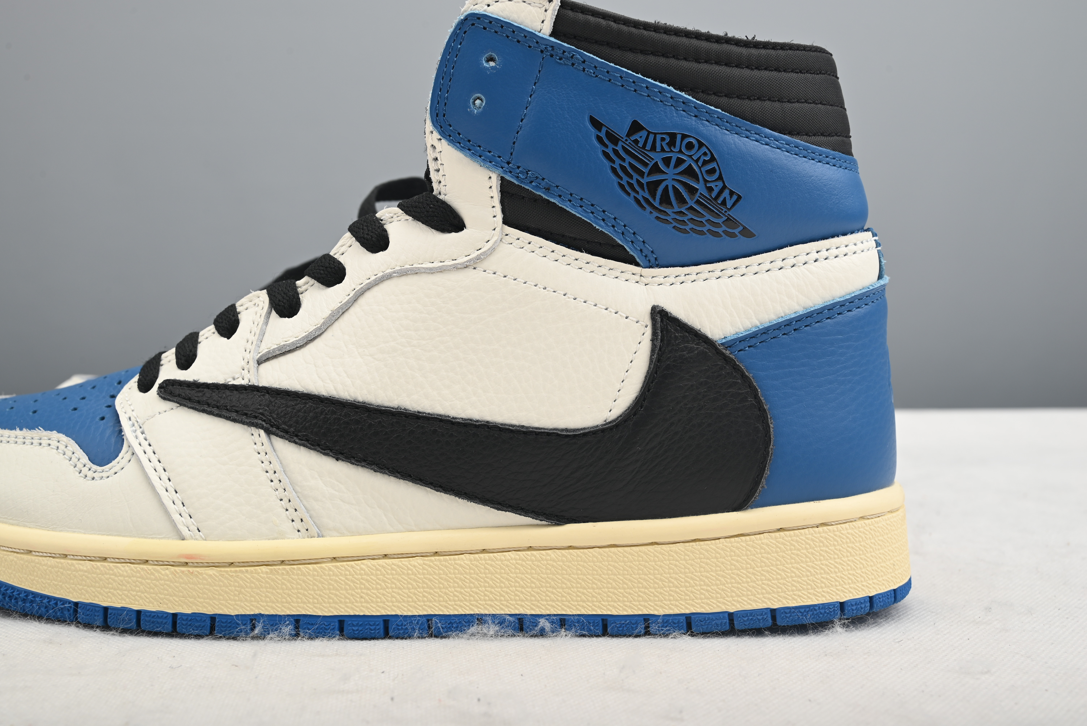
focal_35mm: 39
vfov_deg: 34.2
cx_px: 544
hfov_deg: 49.5
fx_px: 1178
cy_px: 363
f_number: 11
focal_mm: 39
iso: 100
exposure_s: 1/200
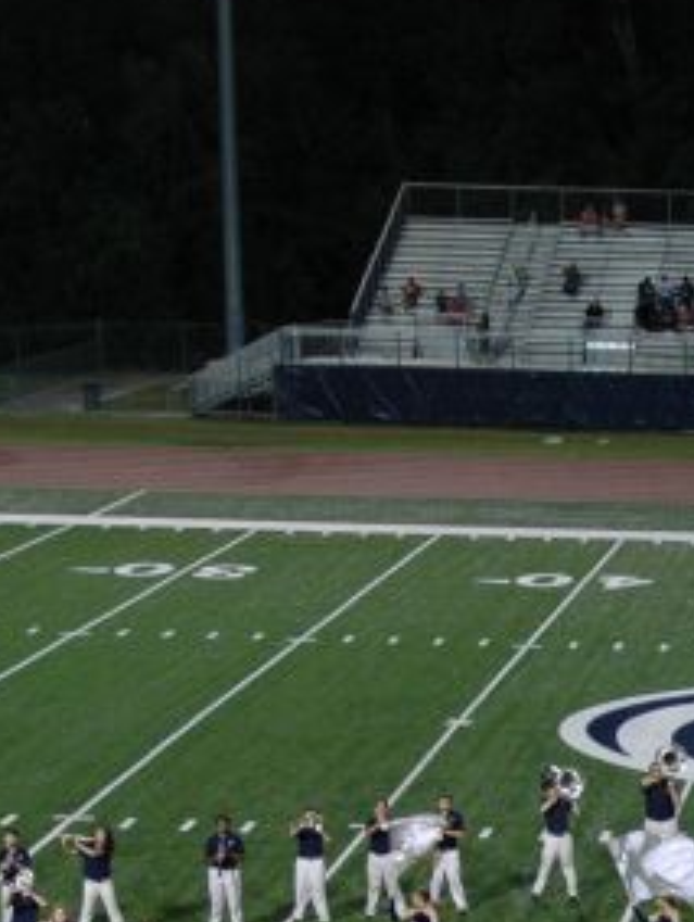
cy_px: 955
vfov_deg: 16.1
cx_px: 974
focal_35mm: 120
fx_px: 3193
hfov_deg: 12.0
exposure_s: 1/60
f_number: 2.8
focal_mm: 23
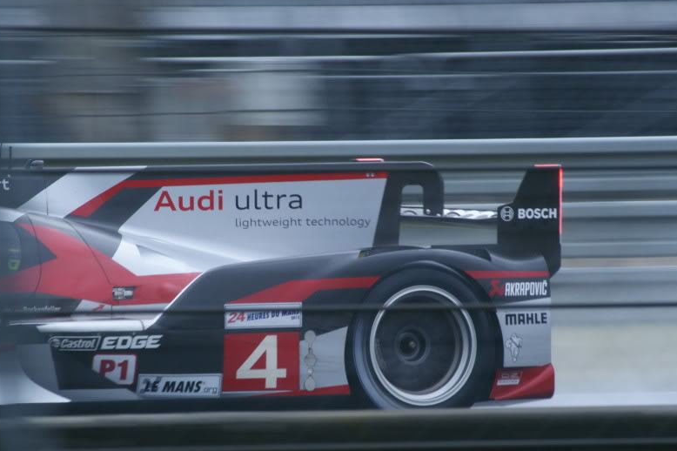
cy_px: 290
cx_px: 265
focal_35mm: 415
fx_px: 7801
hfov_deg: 5.0
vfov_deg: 3.3
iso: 400
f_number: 13
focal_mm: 210
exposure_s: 1/250
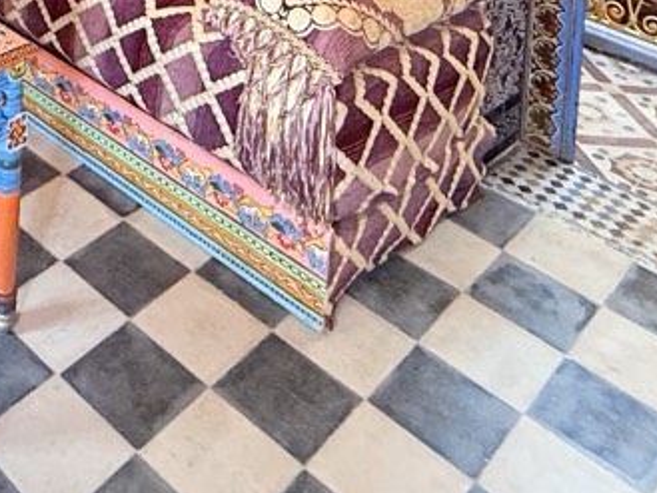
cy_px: -381
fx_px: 968
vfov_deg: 20.6
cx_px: 22
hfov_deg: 34.6
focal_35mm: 51
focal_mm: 2.22
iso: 400
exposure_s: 1/50
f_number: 2.2
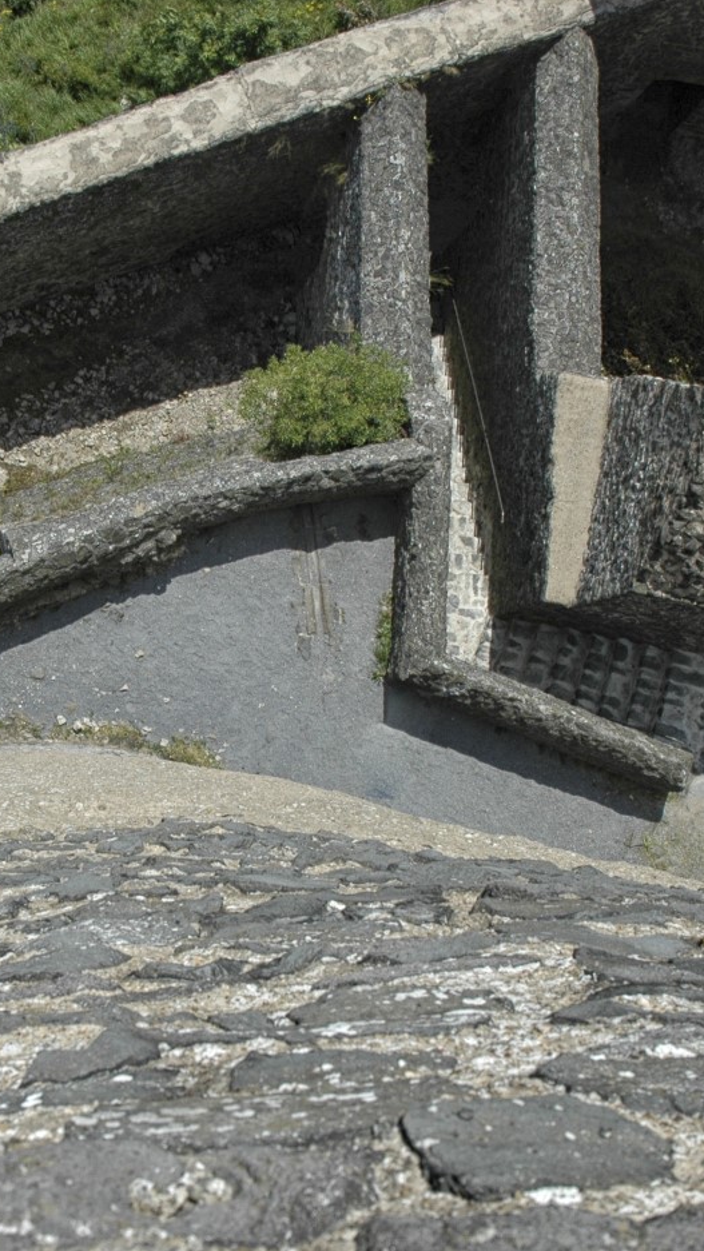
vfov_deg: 42.0
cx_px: 147
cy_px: 713
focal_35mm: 49
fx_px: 1626
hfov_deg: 24.1
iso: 200
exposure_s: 1/400
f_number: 10
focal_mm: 18
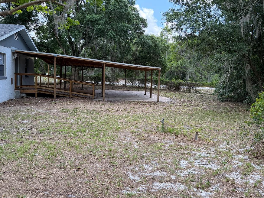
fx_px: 236
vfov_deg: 45.4
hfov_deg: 58.3
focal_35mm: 31
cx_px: 142
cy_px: 96
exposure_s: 1/757
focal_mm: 6.76
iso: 100
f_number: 1.78
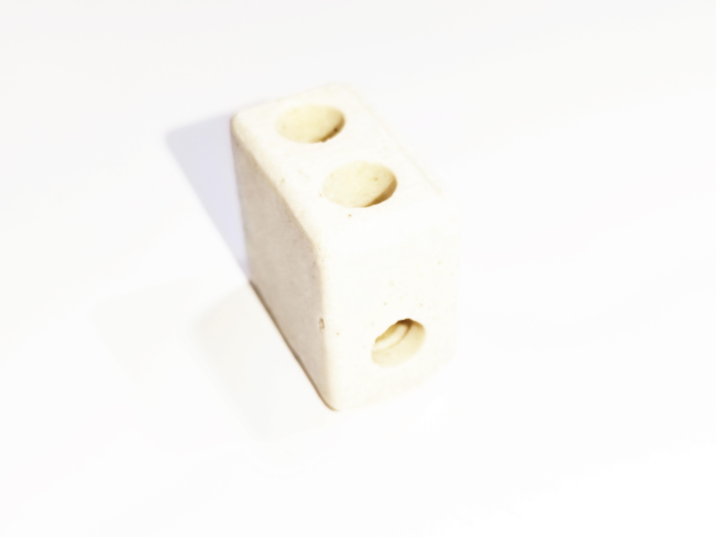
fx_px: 538
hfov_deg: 67.3
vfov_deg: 53.1
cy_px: 268
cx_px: 358
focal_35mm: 26
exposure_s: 1/50
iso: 149
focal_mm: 4.74
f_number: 1.79
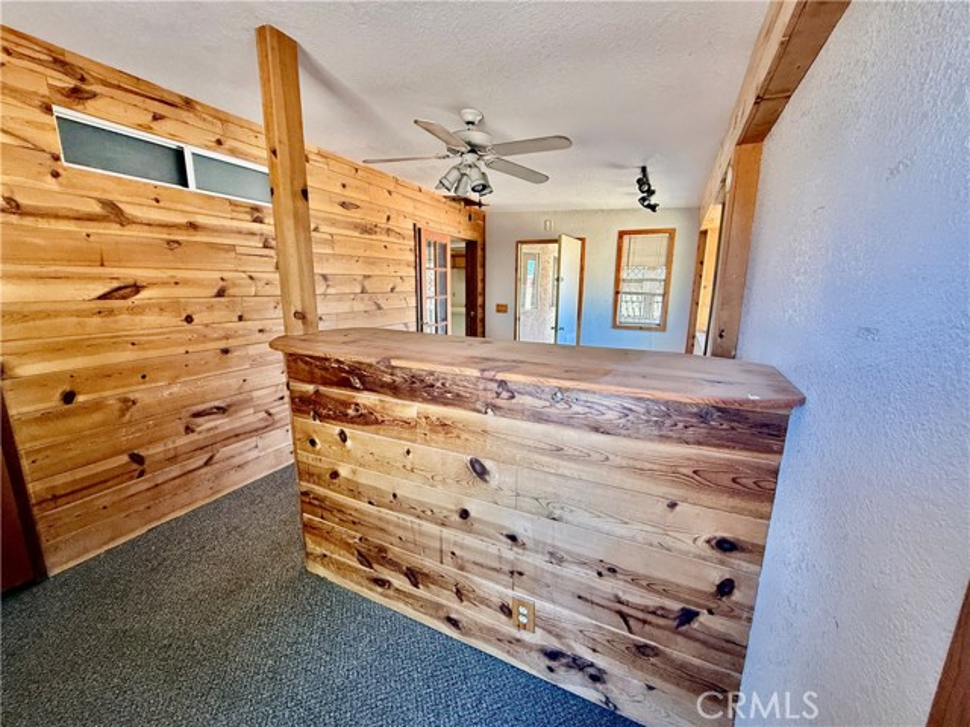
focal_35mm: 14
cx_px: 485
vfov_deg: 85.7
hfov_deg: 102.1
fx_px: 392
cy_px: 364
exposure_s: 1/99
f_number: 2.2
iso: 200
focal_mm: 2.22
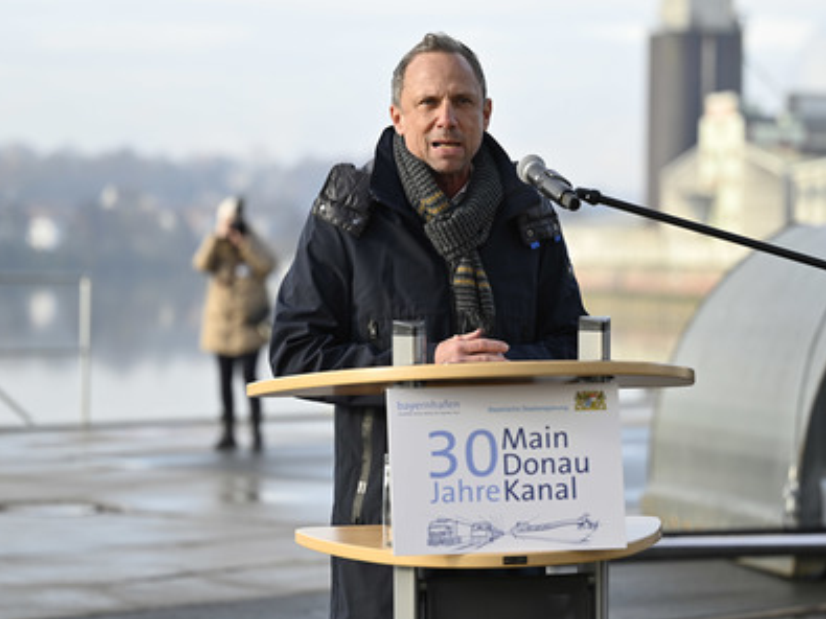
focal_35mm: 101
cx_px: 463
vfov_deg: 14.6
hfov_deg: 19.4
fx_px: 2409
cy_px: 312
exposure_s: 1/500
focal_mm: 92
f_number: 2.8
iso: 80
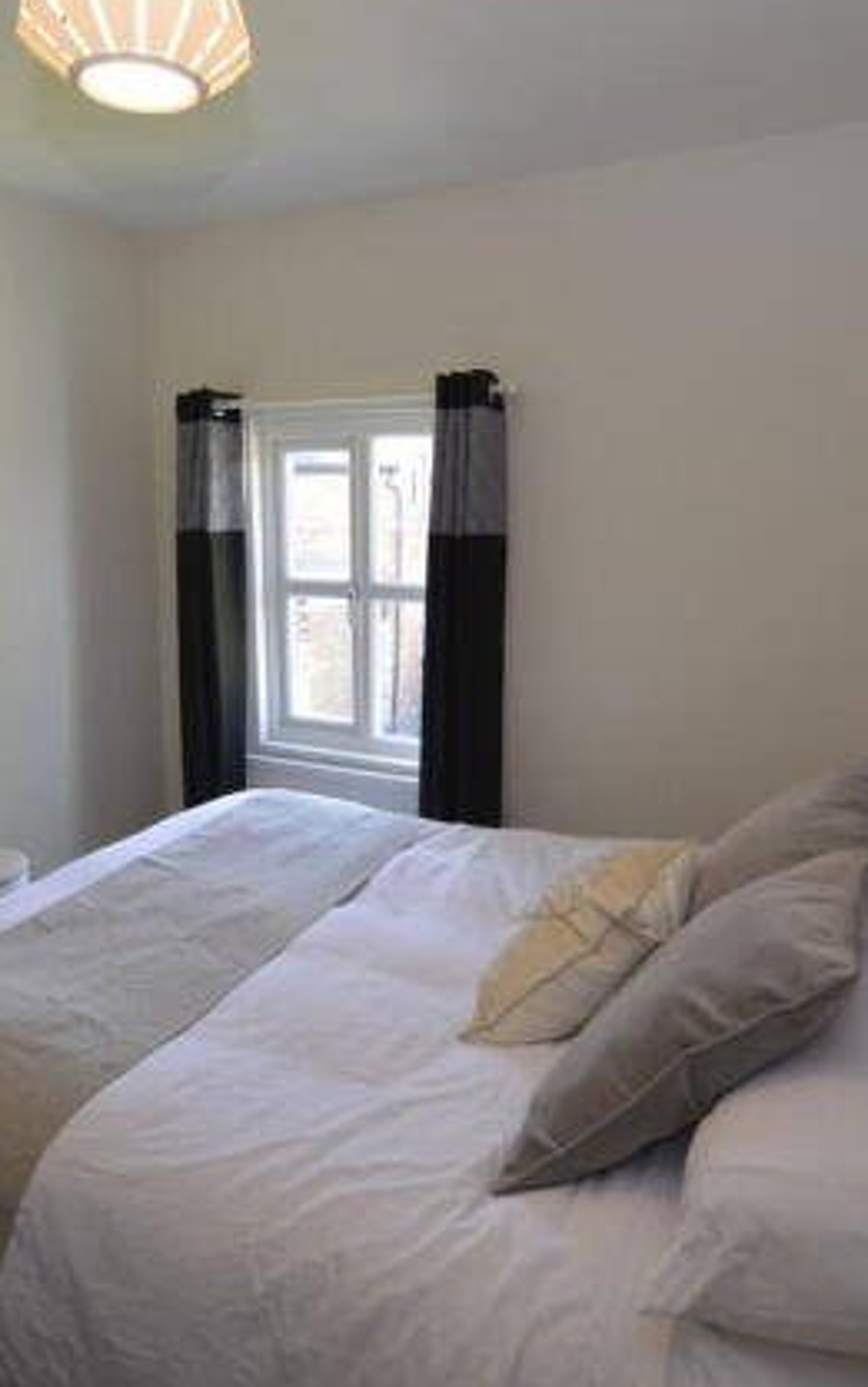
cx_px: 446
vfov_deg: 74.8
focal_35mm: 24
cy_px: 679
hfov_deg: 51.1
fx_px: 907
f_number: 3.5
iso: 450
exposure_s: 1/60
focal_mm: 10
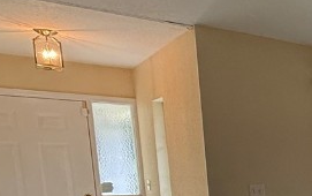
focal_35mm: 56
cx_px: 517
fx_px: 477
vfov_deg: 21.7
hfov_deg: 24.1
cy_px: 227
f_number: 2.2
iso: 160
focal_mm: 2.22
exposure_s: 1/120
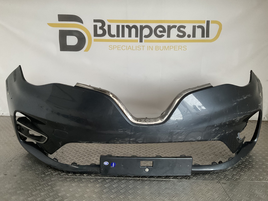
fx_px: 225
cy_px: 100
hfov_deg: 61.7
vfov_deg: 48.2
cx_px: 134
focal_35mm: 29
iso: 250
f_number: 1.8
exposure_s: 1/30
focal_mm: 3
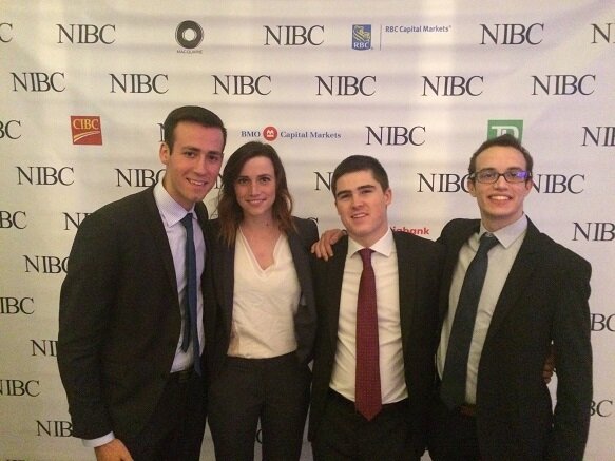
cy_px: 230
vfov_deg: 48.2
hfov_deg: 61.7
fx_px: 515
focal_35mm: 29
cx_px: 308
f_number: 2.2
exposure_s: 1/15
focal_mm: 4.15
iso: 800
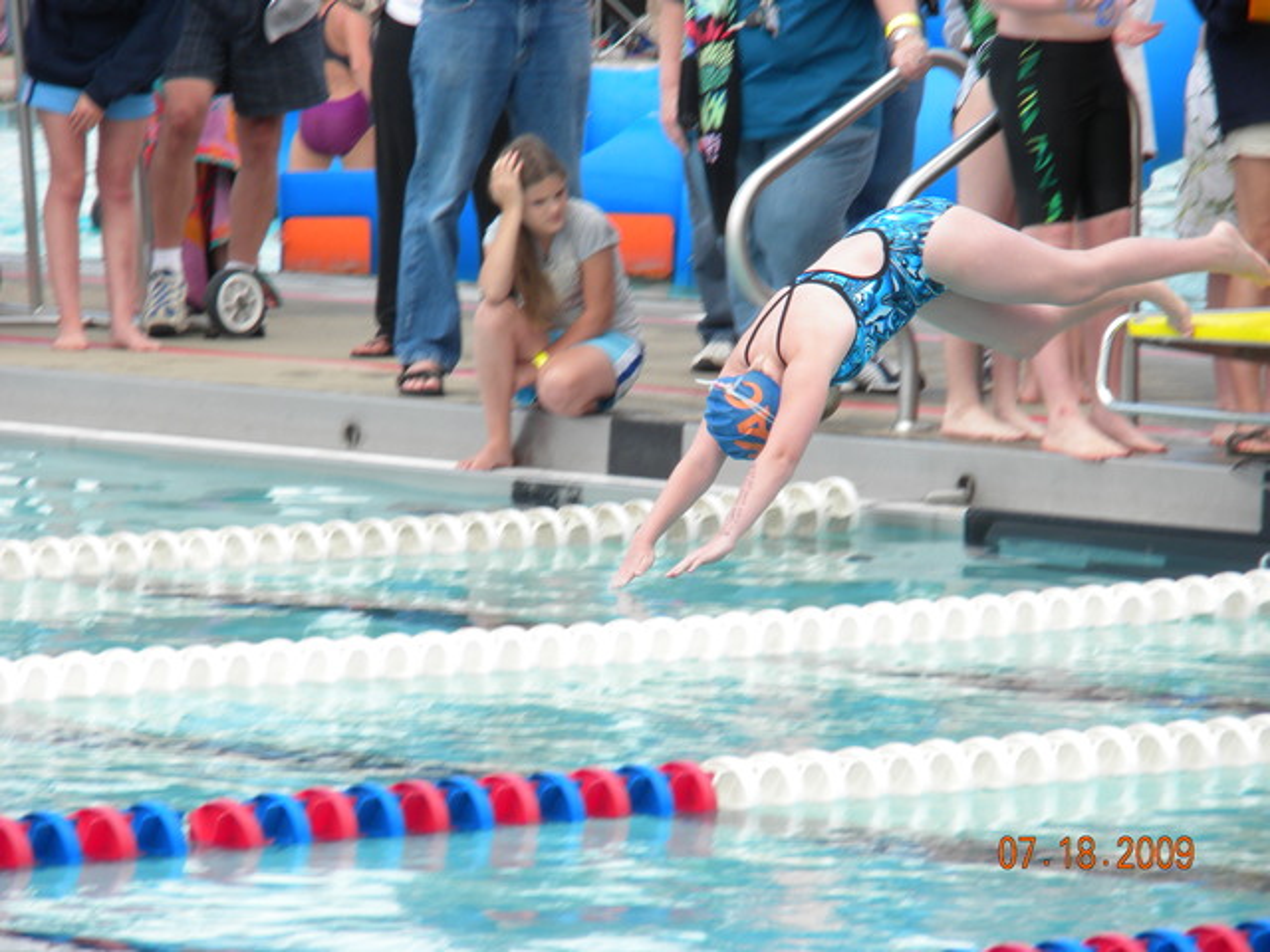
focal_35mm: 260
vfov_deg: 5.7
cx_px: 635
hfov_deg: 7.6
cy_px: 476
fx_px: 9539
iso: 64
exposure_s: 1/198
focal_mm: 46.2
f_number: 5.3
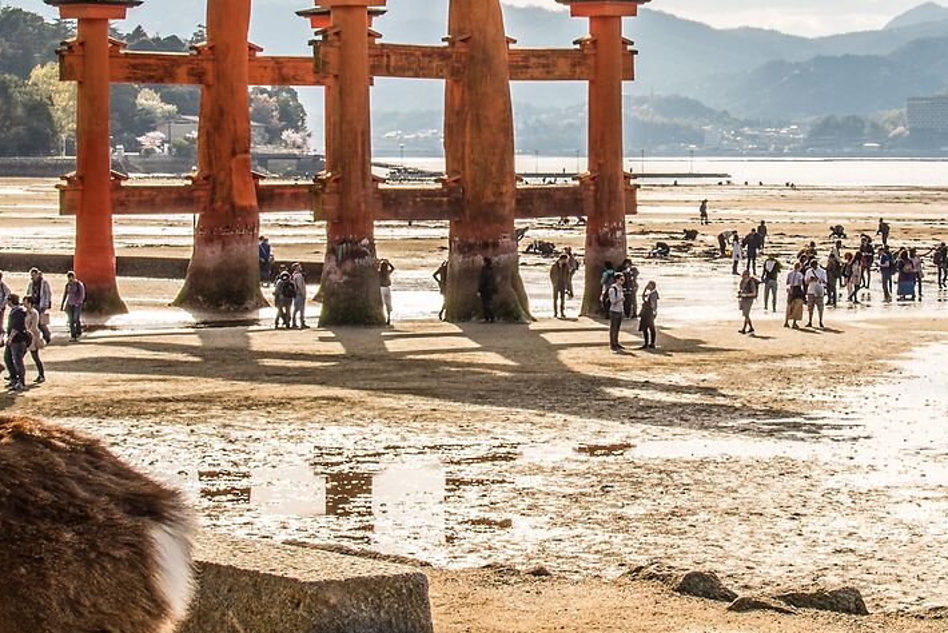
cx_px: 535
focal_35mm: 115
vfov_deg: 11.9
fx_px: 3029
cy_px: 215
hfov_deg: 17.8
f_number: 13
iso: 80
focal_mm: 34
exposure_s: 1/80
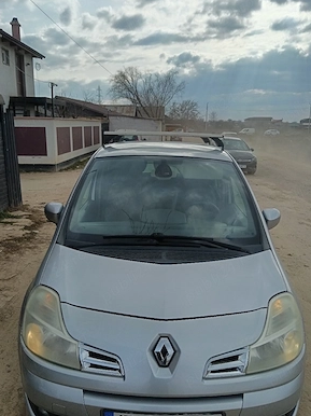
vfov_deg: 63.5
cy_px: 205
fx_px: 336
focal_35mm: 28
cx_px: 157
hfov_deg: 49.7
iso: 103
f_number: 1.9
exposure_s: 1/1000
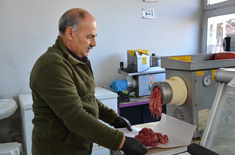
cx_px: 118
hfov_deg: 53.2
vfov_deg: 36.7
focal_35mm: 36
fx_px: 234
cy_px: 78
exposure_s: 1/60
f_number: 4
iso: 400
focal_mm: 24
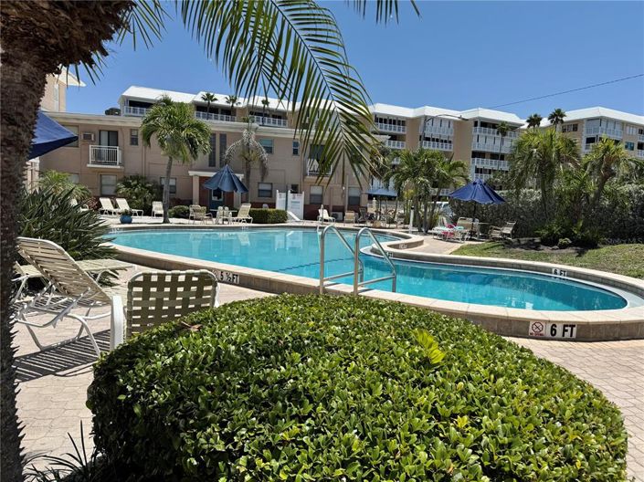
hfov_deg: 71.6
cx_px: 322
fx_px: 446
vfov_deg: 56.8
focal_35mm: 24
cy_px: 241
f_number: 1.78
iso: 80
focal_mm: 6.76
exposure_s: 1/5814
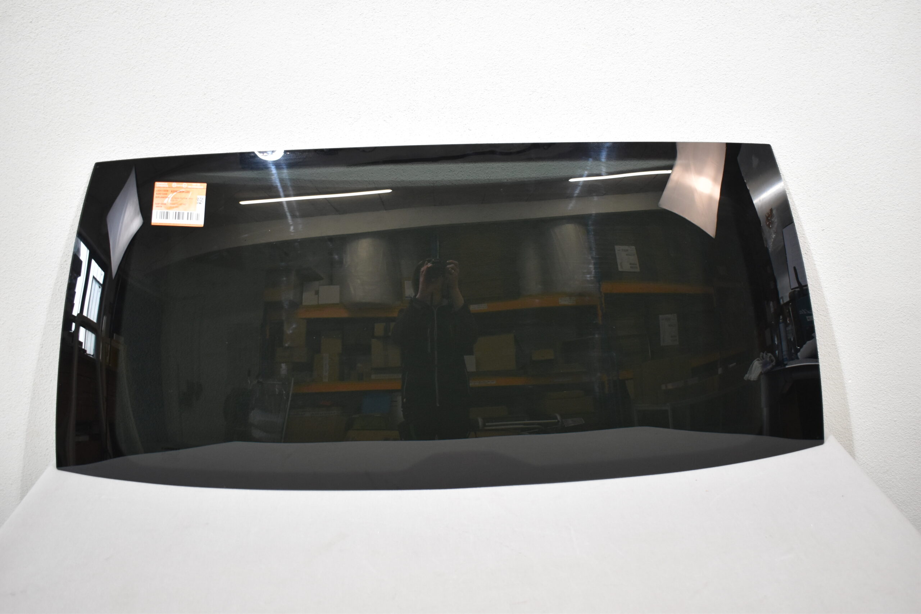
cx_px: 460
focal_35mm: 36
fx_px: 921
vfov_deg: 36.9
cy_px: 307
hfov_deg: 53.1
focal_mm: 24
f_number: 3.8
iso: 1100
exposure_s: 1/125
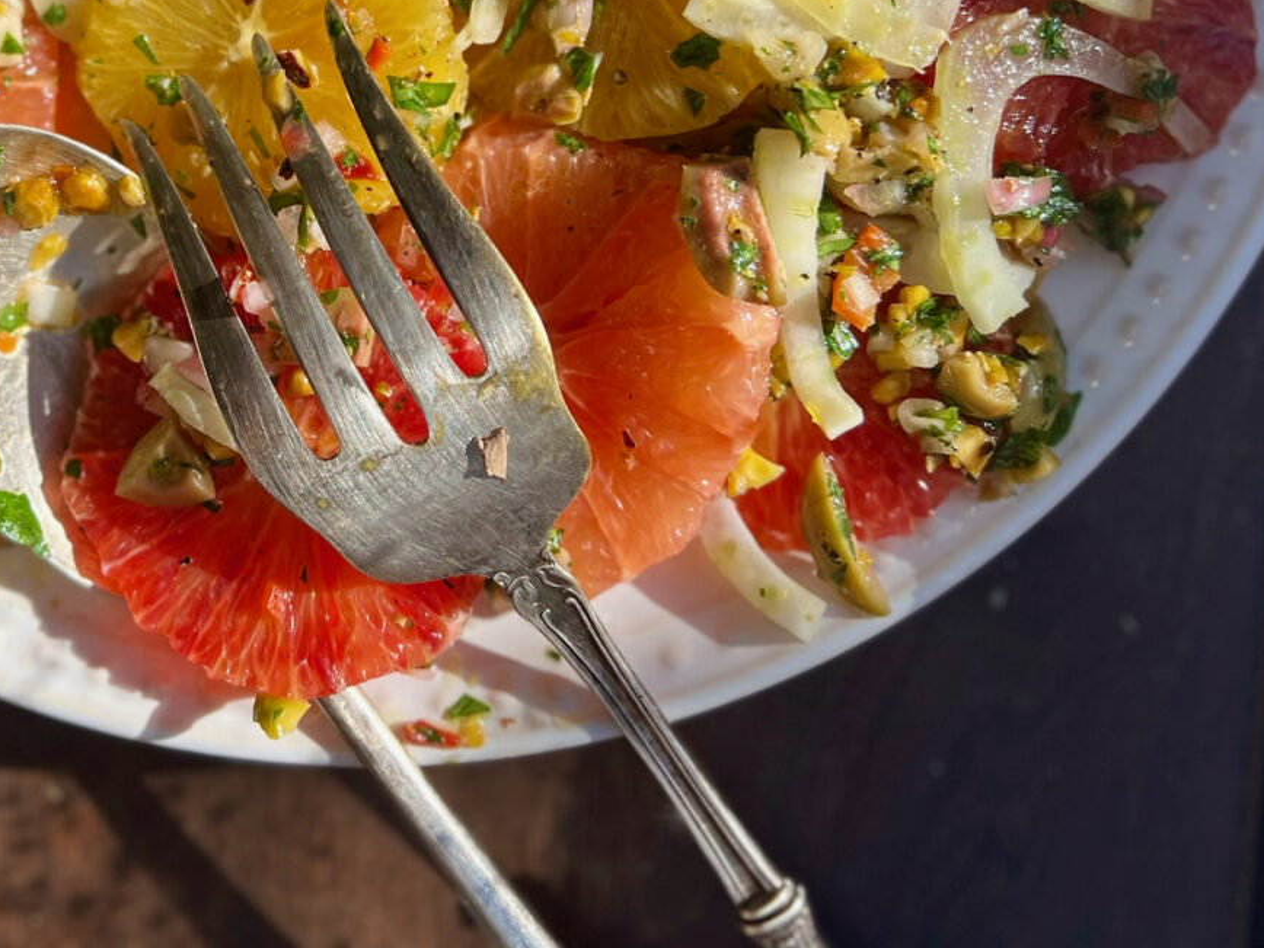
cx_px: 320
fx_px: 1680
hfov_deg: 40.1
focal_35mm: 46
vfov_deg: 30.3
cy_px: 111
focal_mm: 5.7
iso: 50
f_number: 1.5
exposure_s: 1/3077
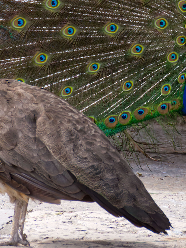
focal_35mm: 314
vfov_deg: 6.3
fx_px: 2250
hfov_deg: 4.7
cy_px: 64
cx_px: 180
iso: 500
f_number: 6.3
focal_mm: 90
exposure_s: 1/250
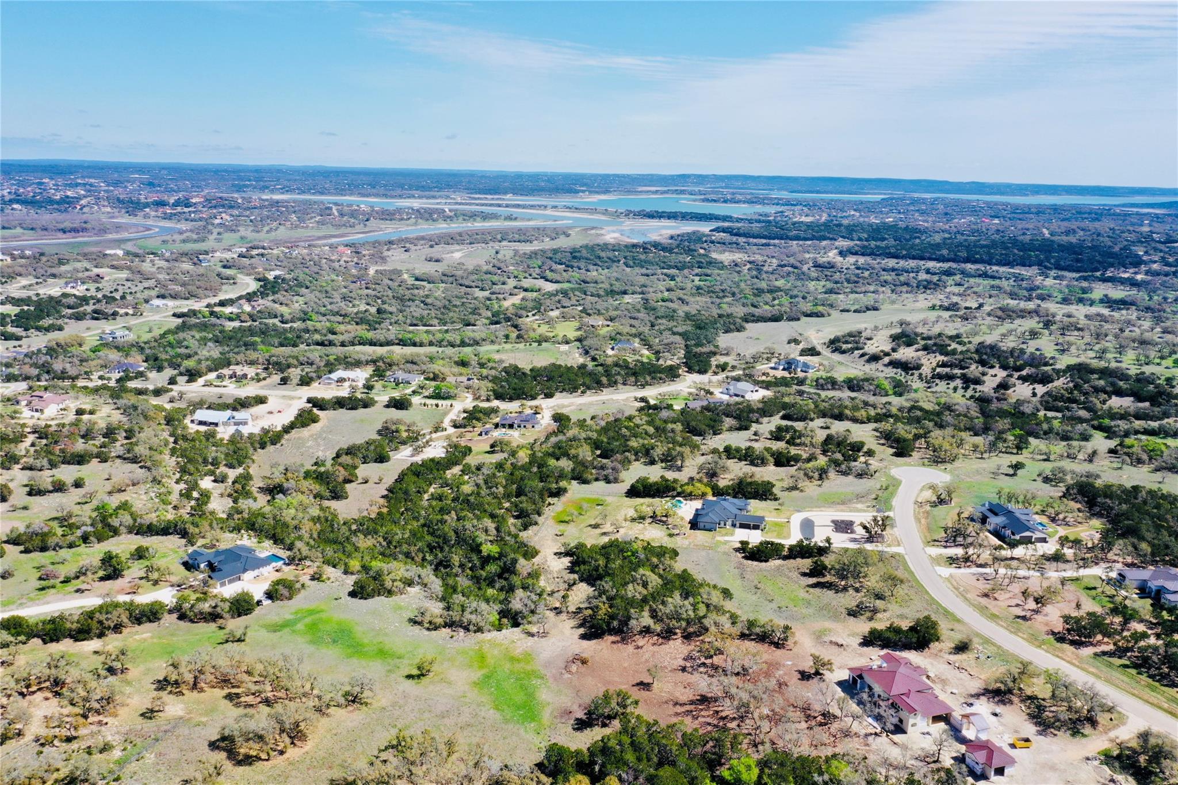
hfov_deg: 65.5
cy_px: 392
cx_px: 589
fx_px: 916
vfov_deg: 46.4
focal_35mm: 28
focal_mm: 10.26
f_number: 11
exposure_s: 1/120
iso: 100
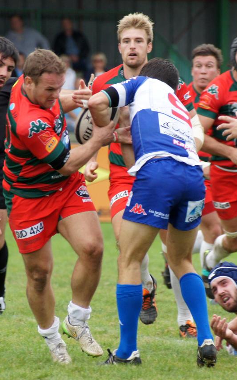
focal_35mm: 461
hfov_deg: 2.8
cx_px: 128
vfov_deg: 4.6
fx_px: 4764
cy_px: 190
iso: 800
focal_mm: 200
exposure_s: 1/640
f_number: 5.6
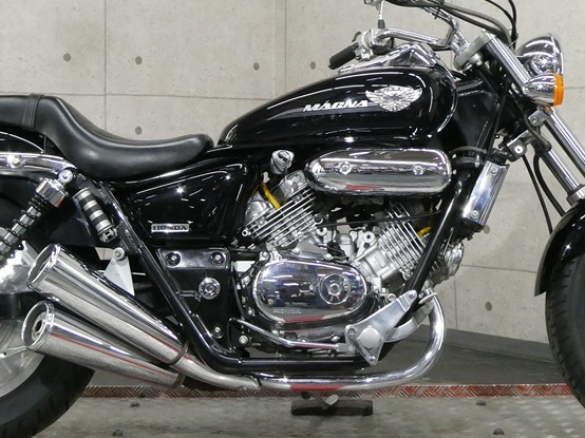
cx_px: 296
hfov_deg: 26.3
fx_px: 1250
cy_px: 114
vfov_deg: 19.8
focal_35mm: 74
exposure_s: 1/80
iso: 640
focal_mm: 7.2
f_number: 4.5
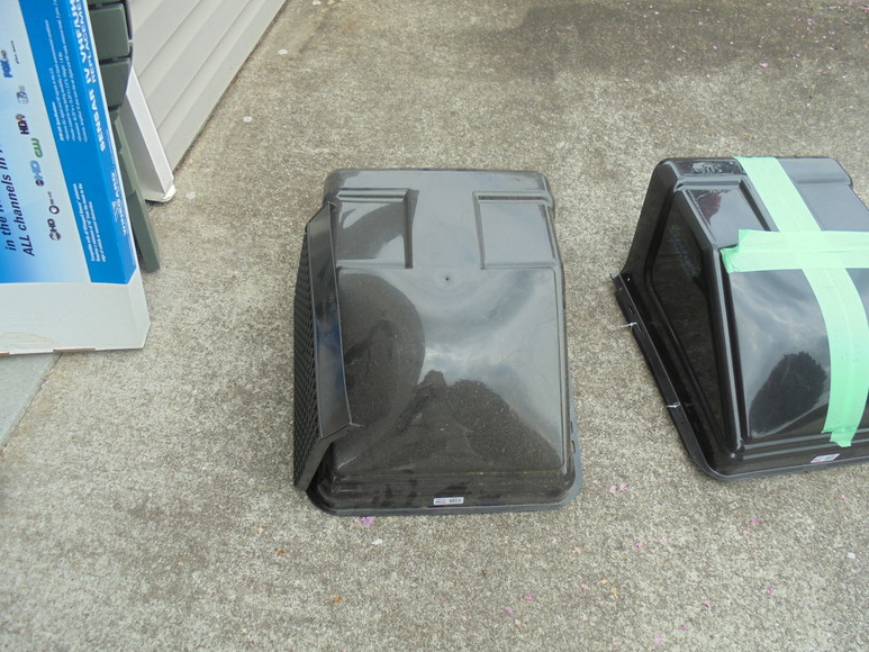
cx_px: 434
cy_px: 326
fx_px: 653
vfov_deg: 53.1
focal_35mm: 26
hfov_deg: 67.3
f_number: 3.5
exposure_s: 1/250
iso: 100
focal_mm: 4.6
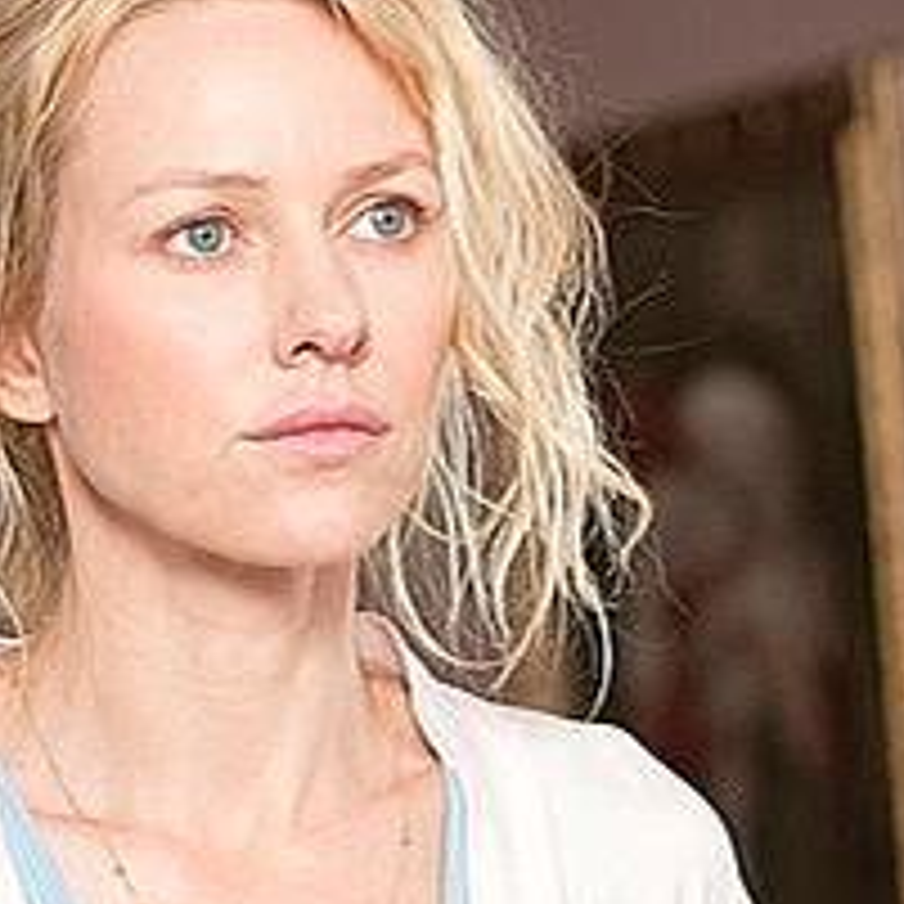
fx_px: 7831
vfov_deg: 6.6
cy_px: 436
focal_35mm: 265
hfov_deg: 6.6
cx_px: 308
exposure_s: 1/160
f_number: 3.5
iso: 500
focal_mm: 85
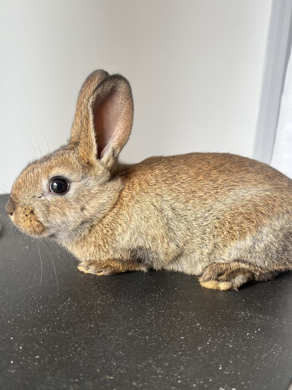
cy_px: 211
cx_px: 160
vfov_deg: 61.6
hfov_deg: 48.1
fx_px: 326
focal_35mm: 29
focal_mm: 5.7
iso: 40
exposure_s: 1/121
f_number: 1.5
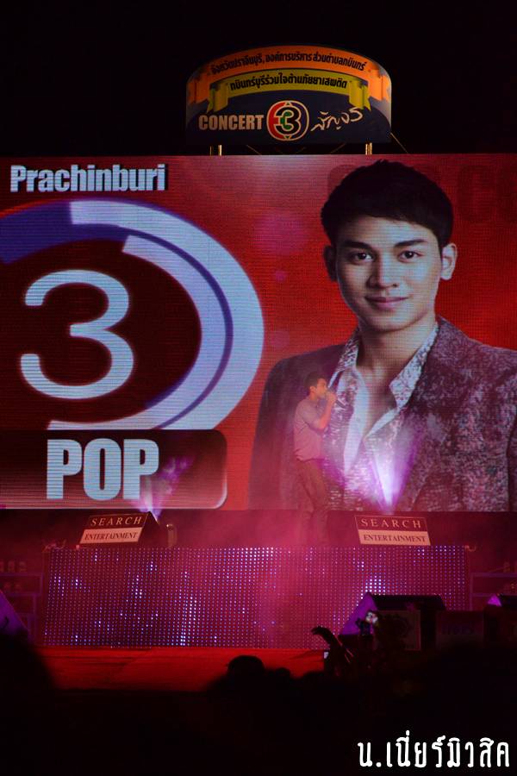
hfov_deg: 10.8
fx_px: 2746
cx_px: 258
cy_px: 388
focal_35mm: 128
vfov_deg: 16.1
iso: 2000
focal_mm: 85
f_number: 5.6
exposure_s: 1/500
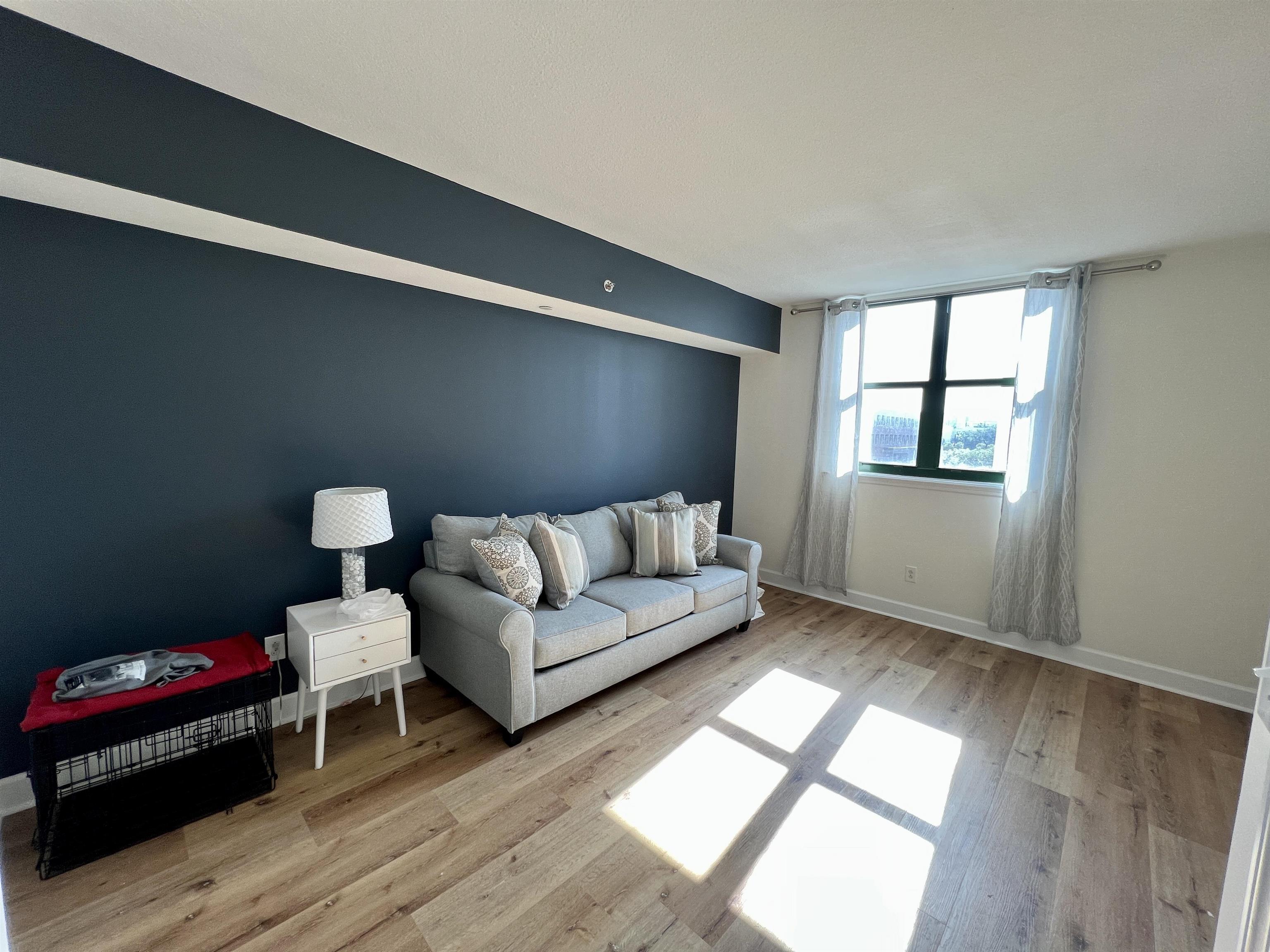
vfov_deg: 89.9
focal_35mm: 13
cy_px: 476
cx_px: 635
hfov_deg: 106.2
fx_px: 477
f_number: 1.8
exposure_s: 1/99
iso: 80
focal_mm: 1.57
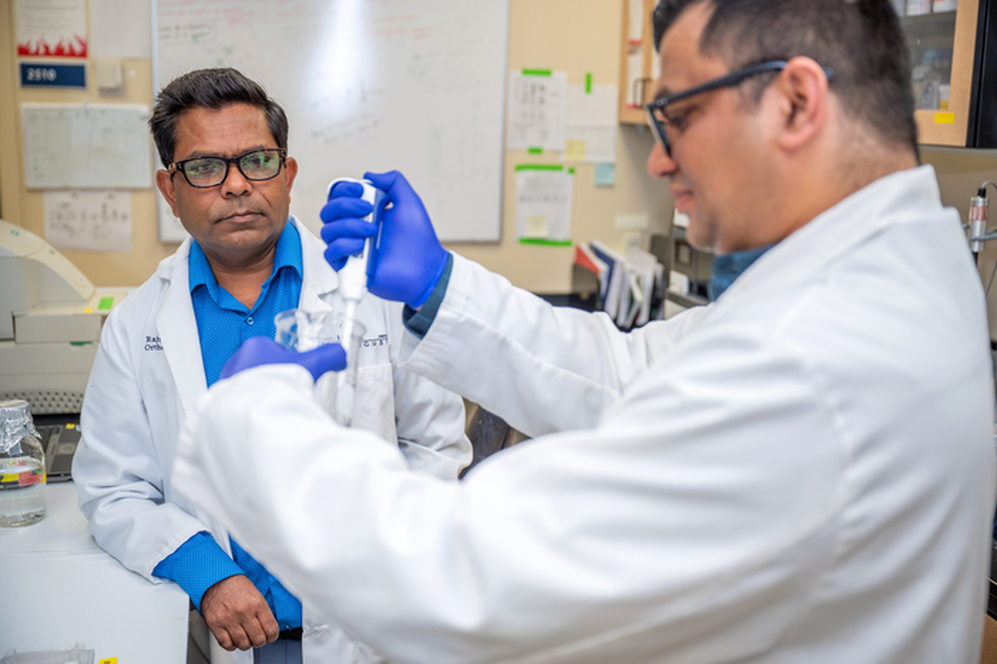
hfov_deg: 48.5
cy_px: 332
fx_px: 1107
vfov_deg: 33.4
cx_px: 498
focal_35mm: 40
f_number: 2.8
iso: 400
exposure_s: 1/320
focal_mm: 40
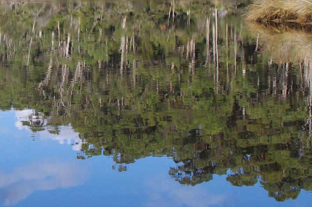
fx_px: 1090
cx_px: 12
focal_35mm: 126
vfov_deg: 10.8
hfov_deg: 16.0
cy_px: 25
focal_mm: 34
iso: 200
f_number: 11
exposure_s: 1/125
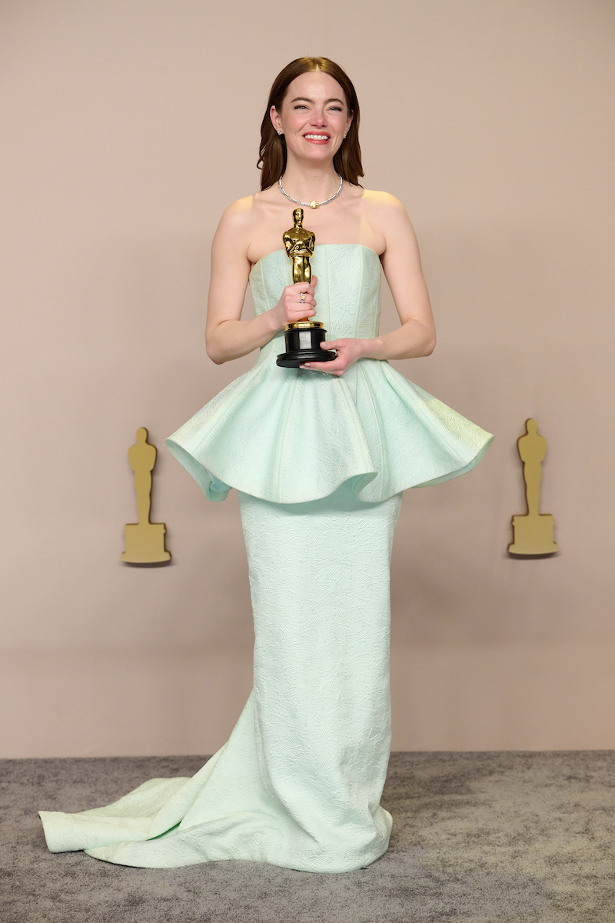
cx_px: 308
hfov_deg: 15.0
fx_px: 2332
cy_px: 462
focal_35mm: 91
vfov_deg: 22.4
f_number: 4.5
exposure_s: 1/800
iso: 1600
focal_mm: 91
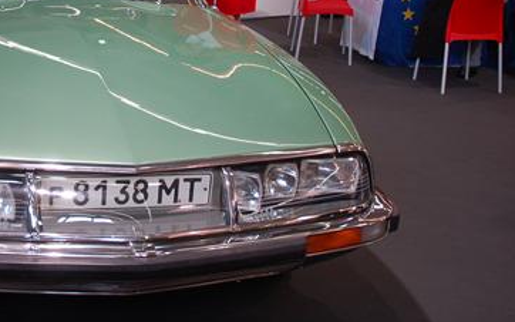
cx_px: 122
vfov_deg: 17.6
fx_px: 1024
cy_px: 31
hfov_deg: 27.8
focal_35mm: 73
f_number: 4.5
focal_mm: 24
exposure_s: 1/80
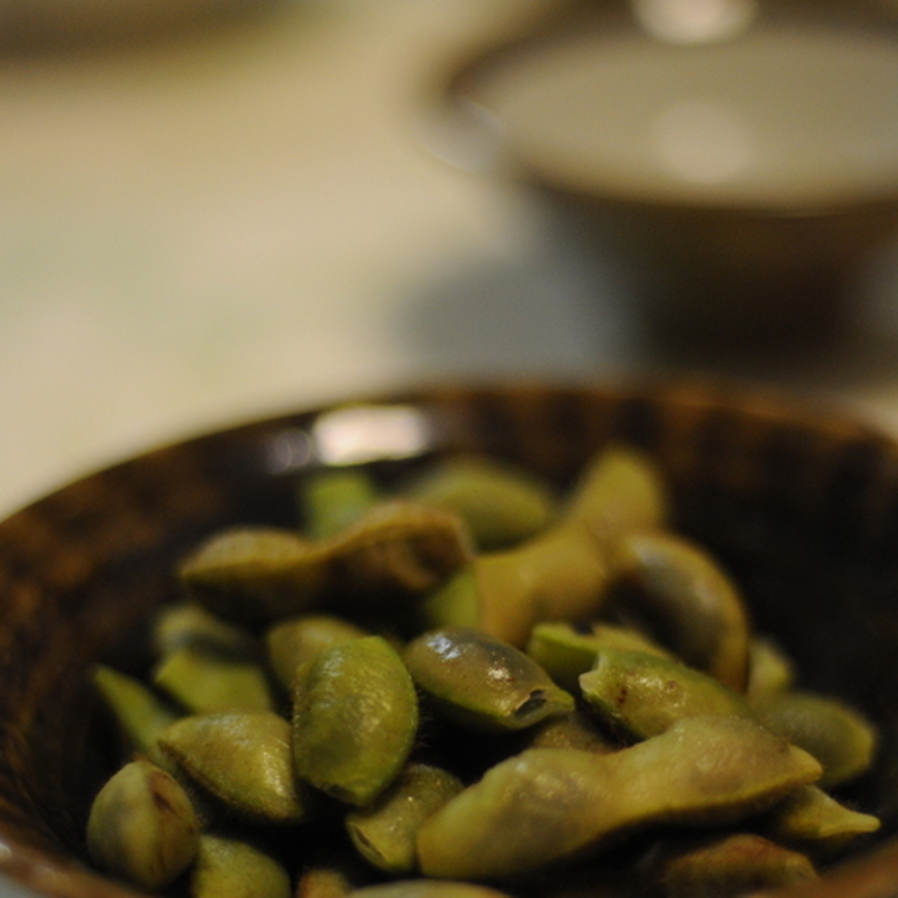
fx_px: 2759
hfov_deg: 18.5
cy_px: 653
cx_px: 469
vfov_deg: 18.4
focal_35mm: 94
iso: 1600
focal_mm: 50
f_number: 1.4
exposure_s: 1/640
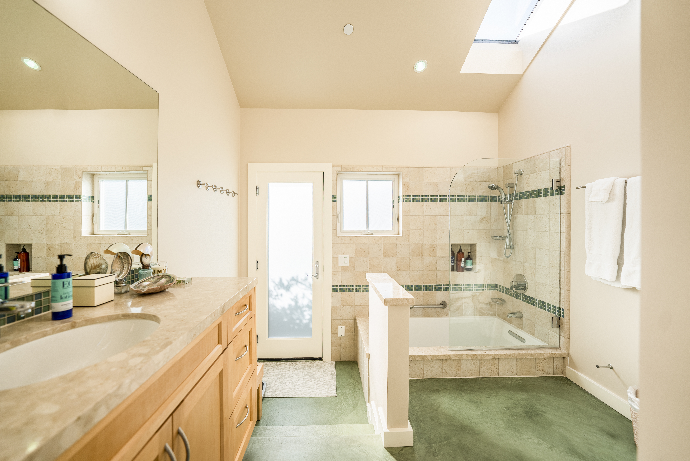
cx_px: 345
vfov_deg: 85.4
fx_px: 249
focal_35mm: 13
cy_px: 230
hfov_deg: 108.3
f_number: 2.8
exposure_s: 1/2500
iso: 100
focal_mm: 13
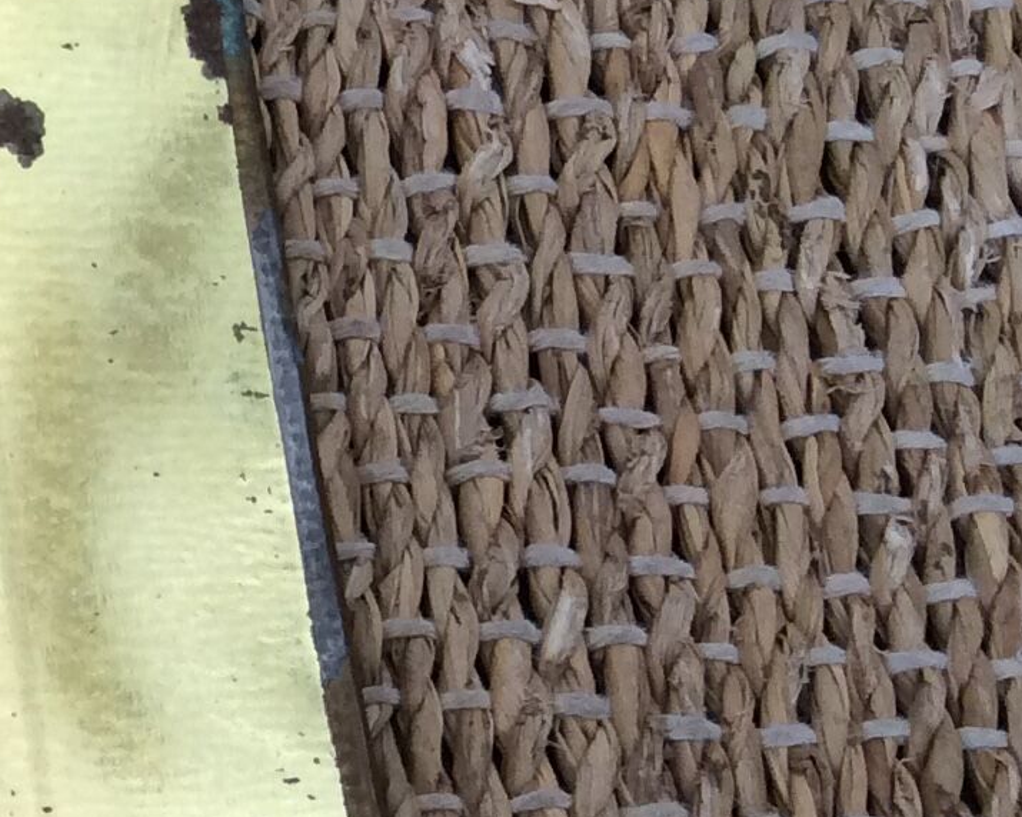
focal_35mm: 113
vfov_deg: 13.6
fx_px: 3418
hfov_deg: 15.5
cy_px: 494
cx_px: -572
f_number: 2.4
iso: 64
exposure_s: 1/25
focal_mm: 3.3
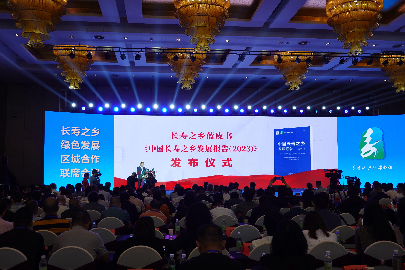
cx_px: 202
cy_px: 135
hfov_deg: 50.7
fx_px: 427
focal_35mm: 38
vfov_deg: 35.1
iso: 100
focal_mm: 14.12
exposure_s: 1/60
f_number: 3.5
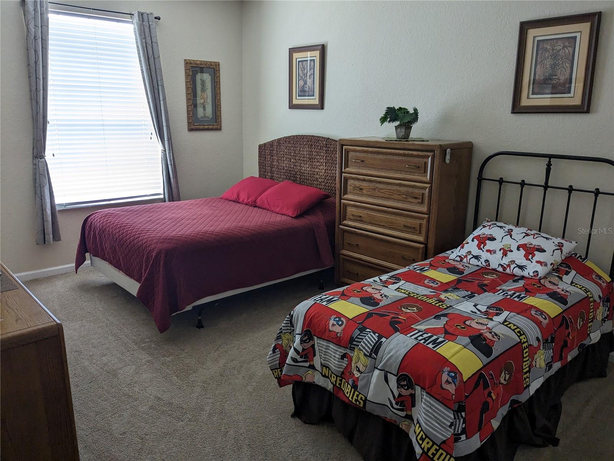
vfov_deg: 51.4
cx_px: 307
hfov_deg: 65.3
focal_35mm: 27
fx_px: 479
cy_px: 230
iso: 88
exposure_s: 1/40
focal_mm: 4.38
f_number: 1.73
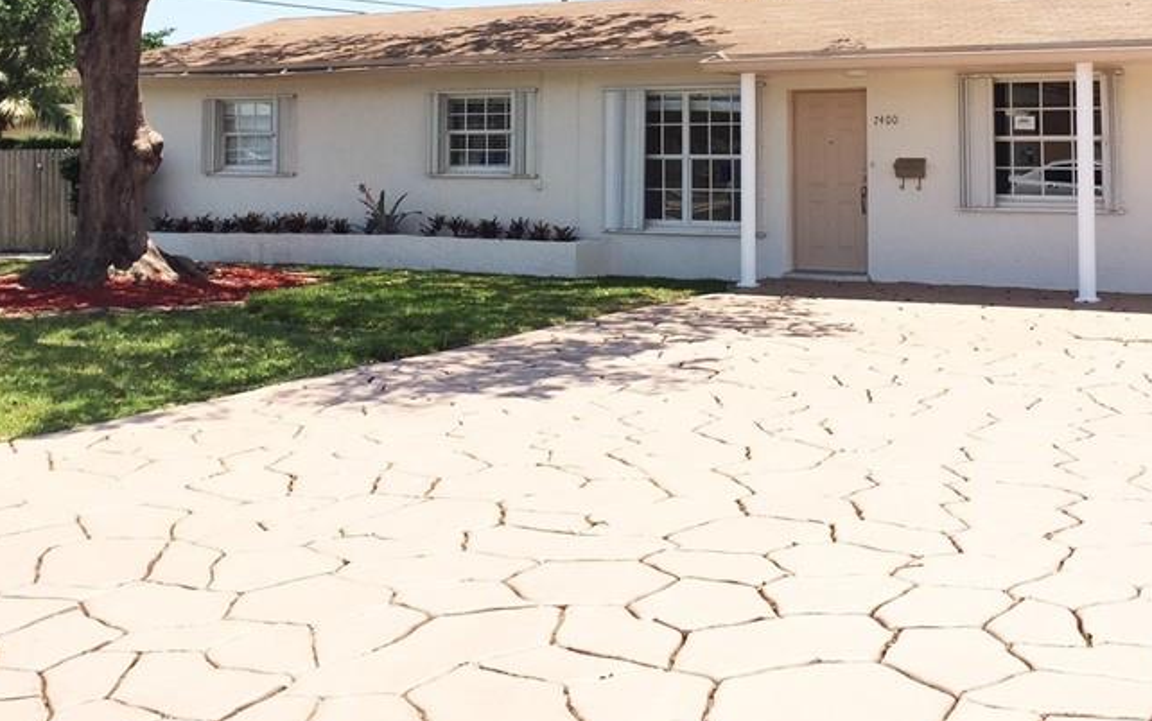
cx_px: 680
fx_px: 1539
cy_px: 117
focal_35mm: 49
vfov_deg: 25.8
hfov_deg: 40.9
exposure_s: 1/1364
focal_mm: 4.15
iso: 32
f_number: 2.2
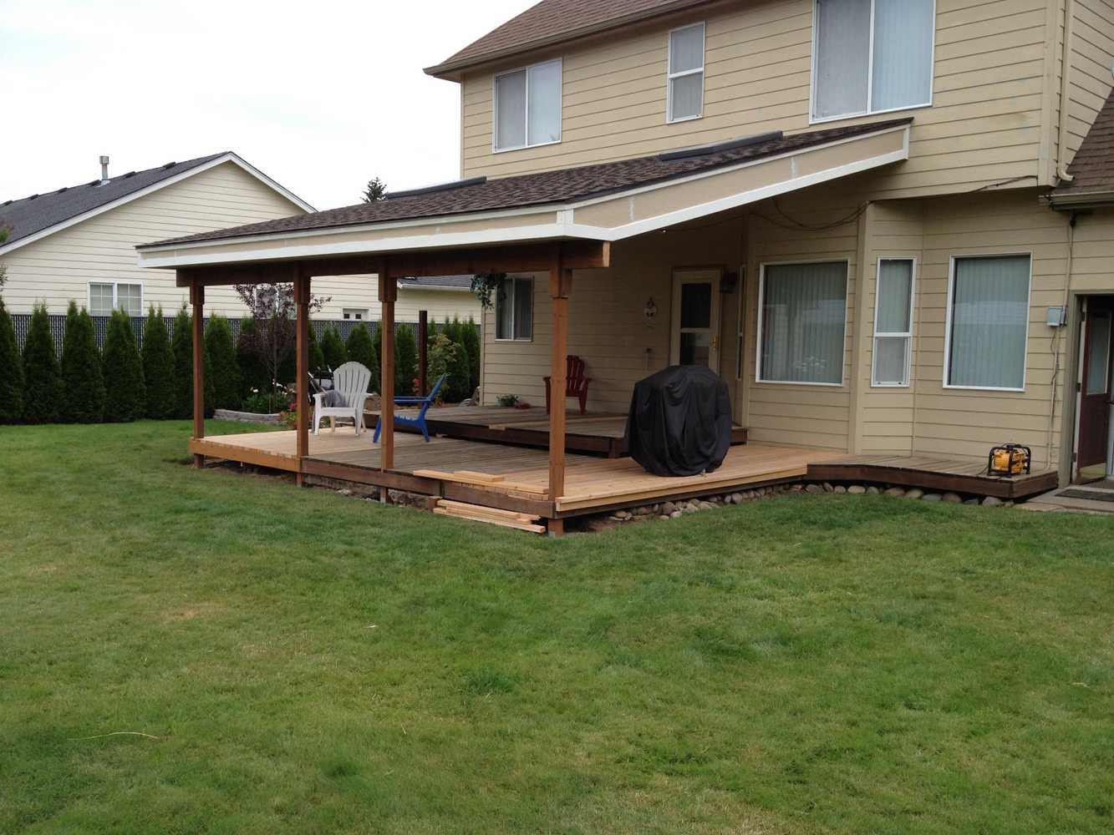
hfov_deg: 52.6
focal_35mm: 35
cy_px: 418
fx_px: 1126
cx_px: 557
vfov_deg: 40.7
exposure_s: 1/756
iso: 64
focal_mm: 4.28
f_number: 2.4
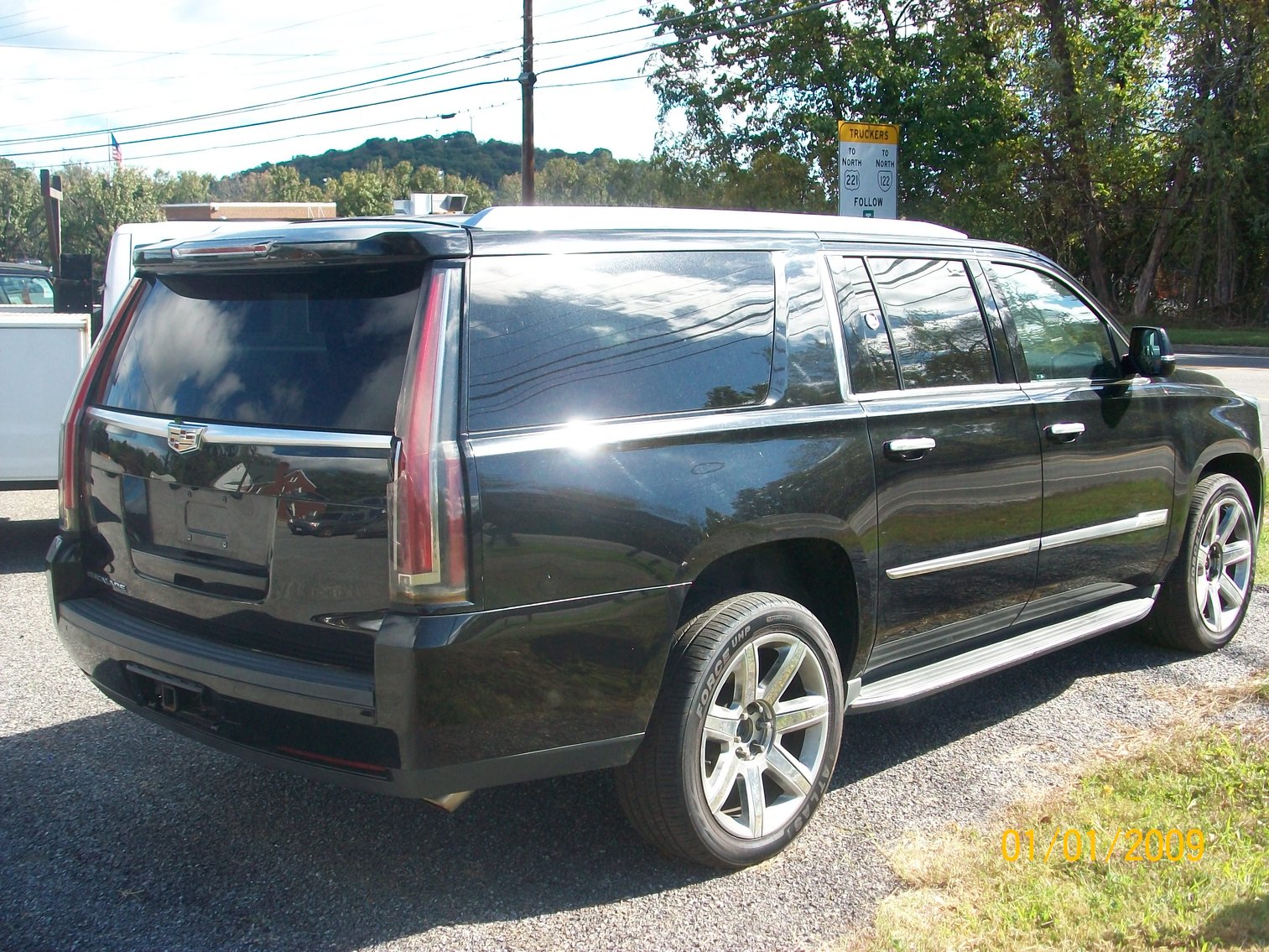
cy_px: 476
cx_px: 634
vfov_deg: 34.4
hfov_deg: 44.8
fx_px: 1540
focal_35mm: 42
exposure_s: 1/400
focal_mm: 7.1
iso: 80
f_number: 3.2
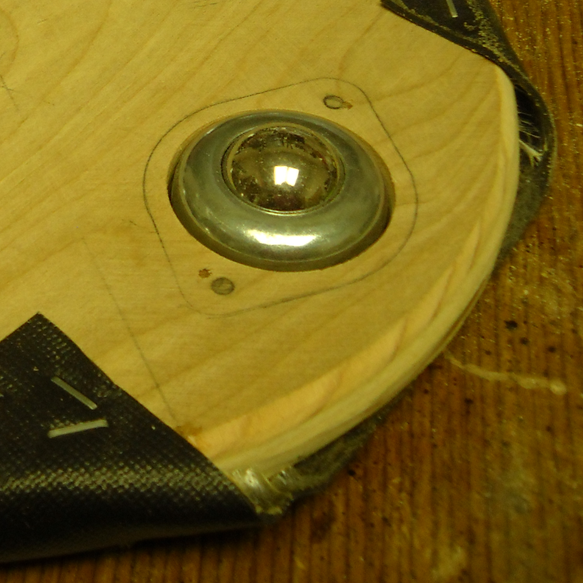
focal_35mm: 79
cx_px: -47
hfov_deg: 20.9
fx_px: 1505
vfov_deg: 21.6
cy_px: 110
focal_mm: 6.72
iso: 175
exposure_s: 1/60
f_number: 3.1
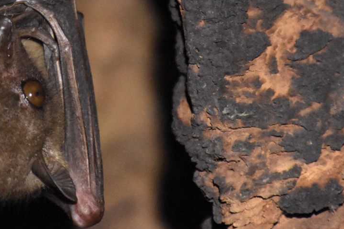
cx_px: 33
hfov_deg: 2.4
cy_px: 36
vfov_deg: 1.6
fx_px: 8093
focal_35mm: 847
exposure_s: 1/200
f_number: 6.3
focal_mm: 270
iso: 10000
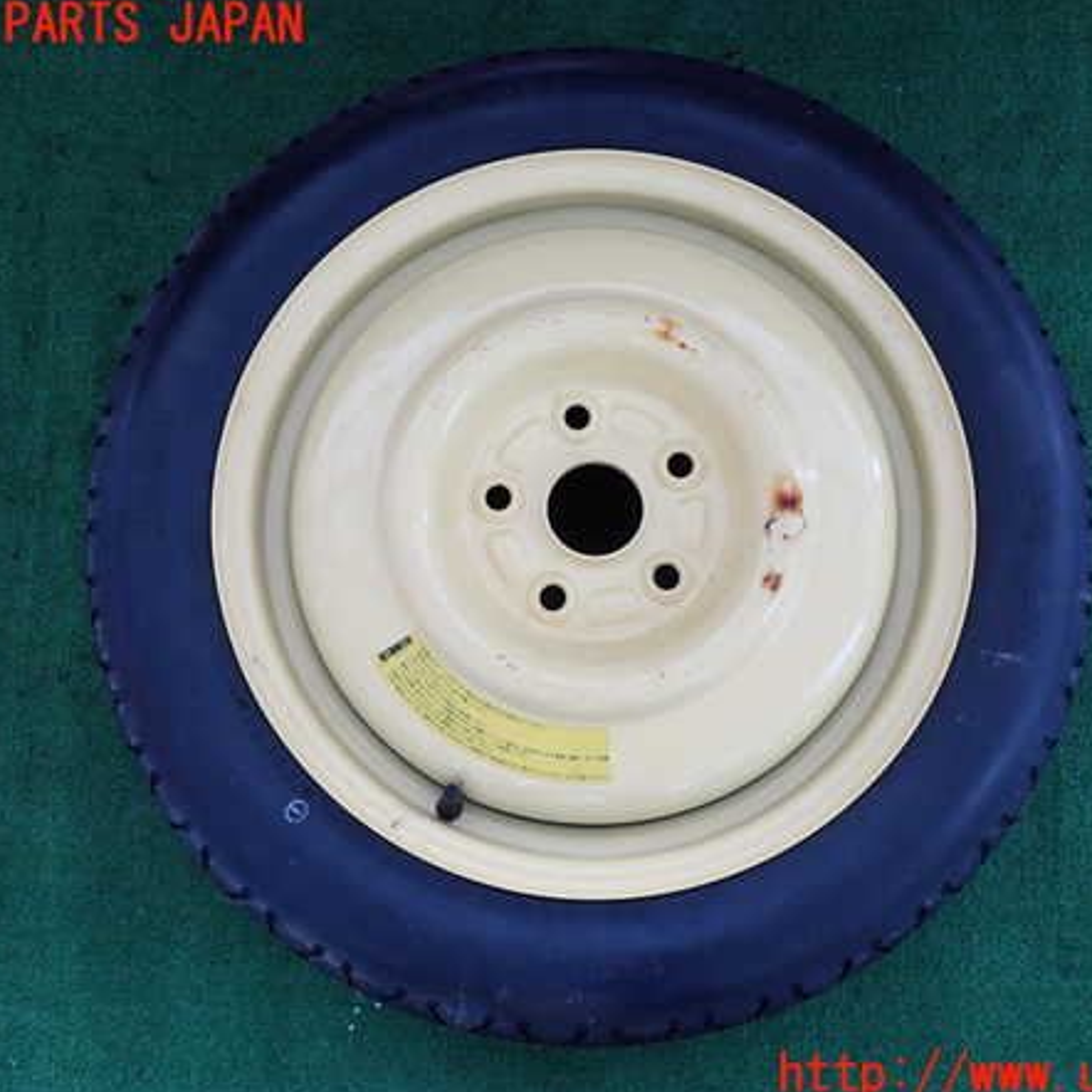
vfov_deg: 46.0
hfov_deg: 46.0
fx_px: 1285
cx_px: 595
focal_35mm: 36
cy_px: 551
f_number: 2.3
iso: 125
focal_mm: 5.5
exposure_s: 1/60
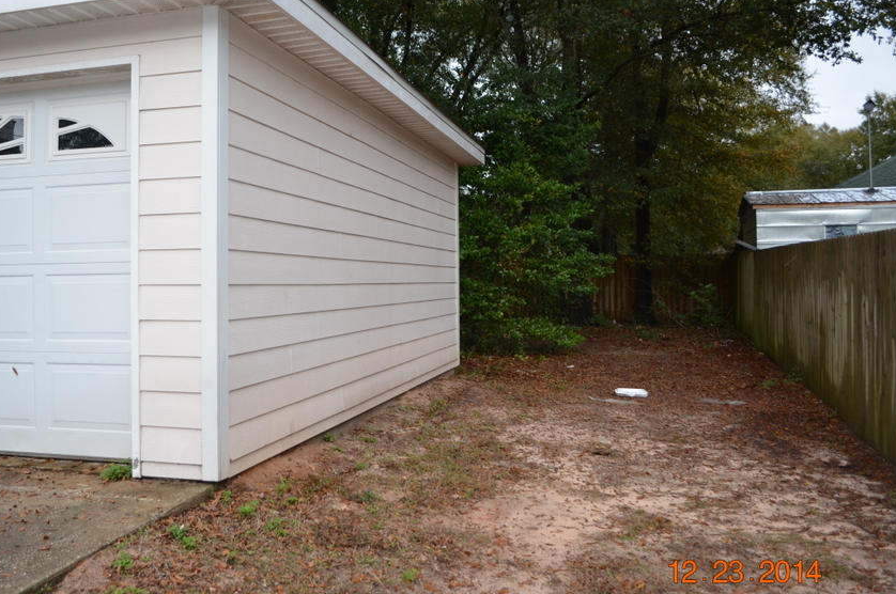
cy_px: 264
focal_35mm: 33
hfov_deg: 57.0
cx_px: 377
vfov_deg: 39.8
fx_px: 820
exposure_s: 1/160
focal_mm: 18
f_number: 3.5
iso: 200
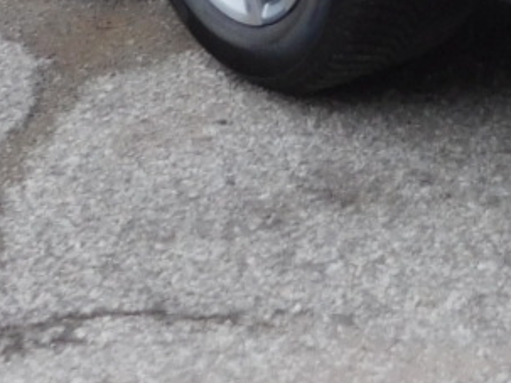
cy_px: -597
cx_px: 442
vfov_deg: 9.7
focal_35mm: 132
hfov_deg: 14.8
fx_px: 1948
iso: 125
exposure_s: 1/200
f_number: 3.4
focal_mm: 4.5
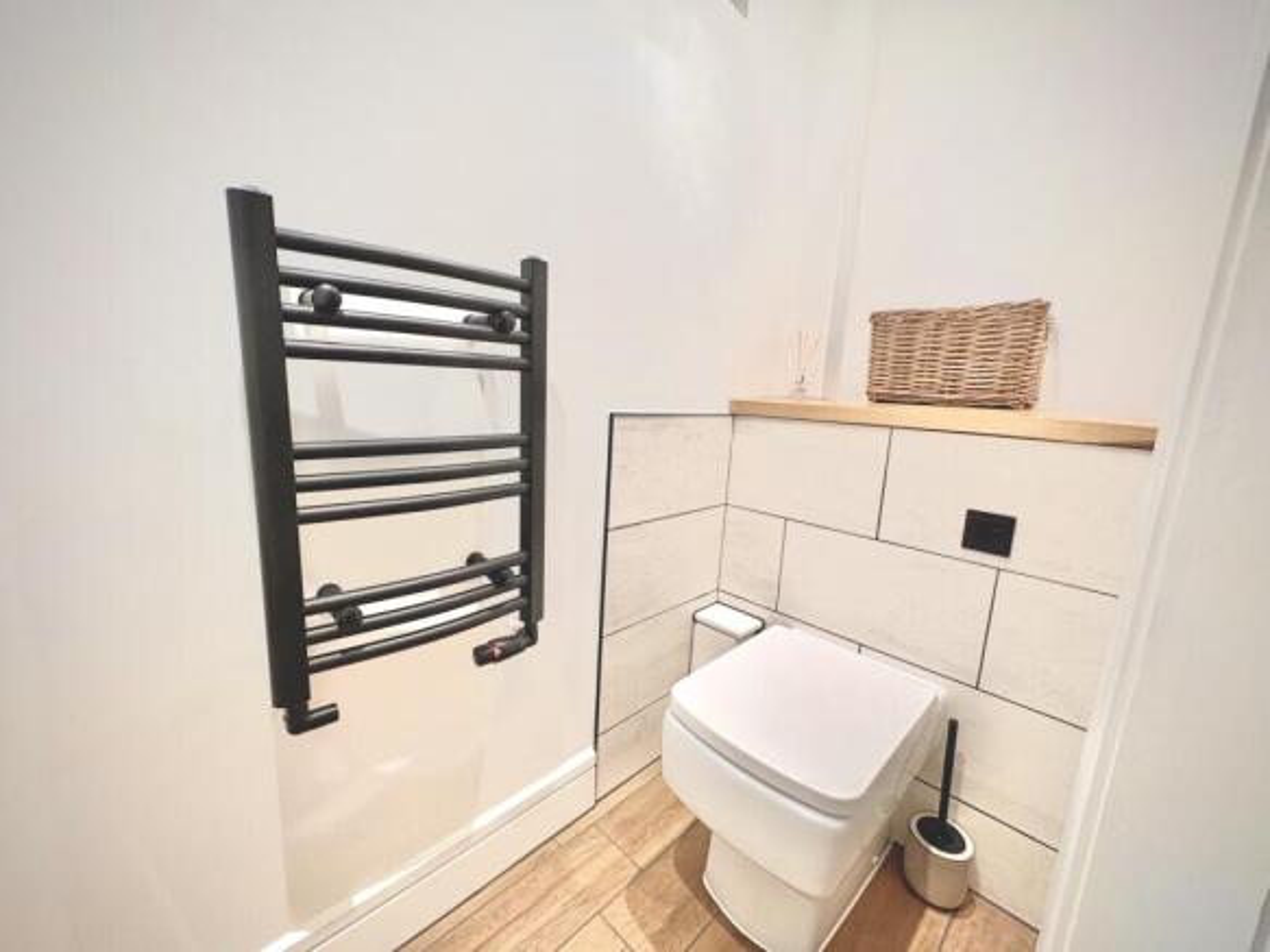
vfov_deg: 85.7
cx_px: 635
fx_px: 514
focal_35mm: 14
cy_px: 476
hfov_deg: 102.1
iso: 125
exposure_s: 1/50
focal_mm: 2.22
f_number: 2.2
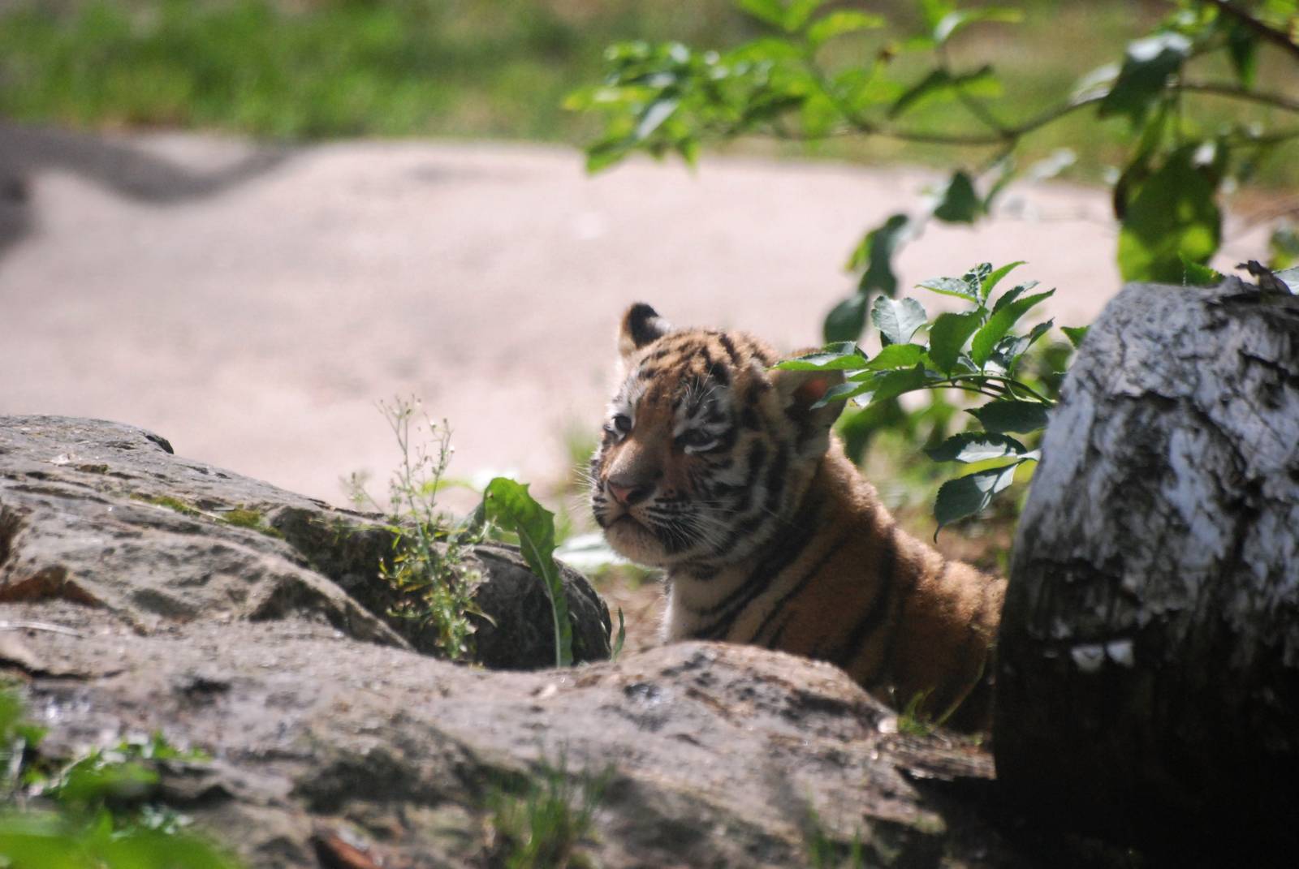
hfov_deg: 4.6
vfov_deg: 3.1
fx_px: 16257
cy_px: 434
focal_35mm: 450
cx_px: 650
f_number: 5.6
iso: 1000
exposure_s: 1/2000
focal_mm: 300
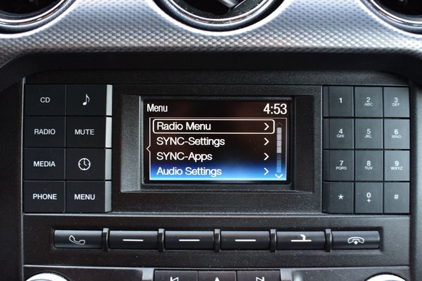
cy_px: 140
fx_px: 439
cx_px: 211
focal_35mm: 38
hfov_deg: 51.3
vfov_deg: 35.5
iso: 500
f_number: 6.3
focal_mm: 25
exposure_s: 1/15
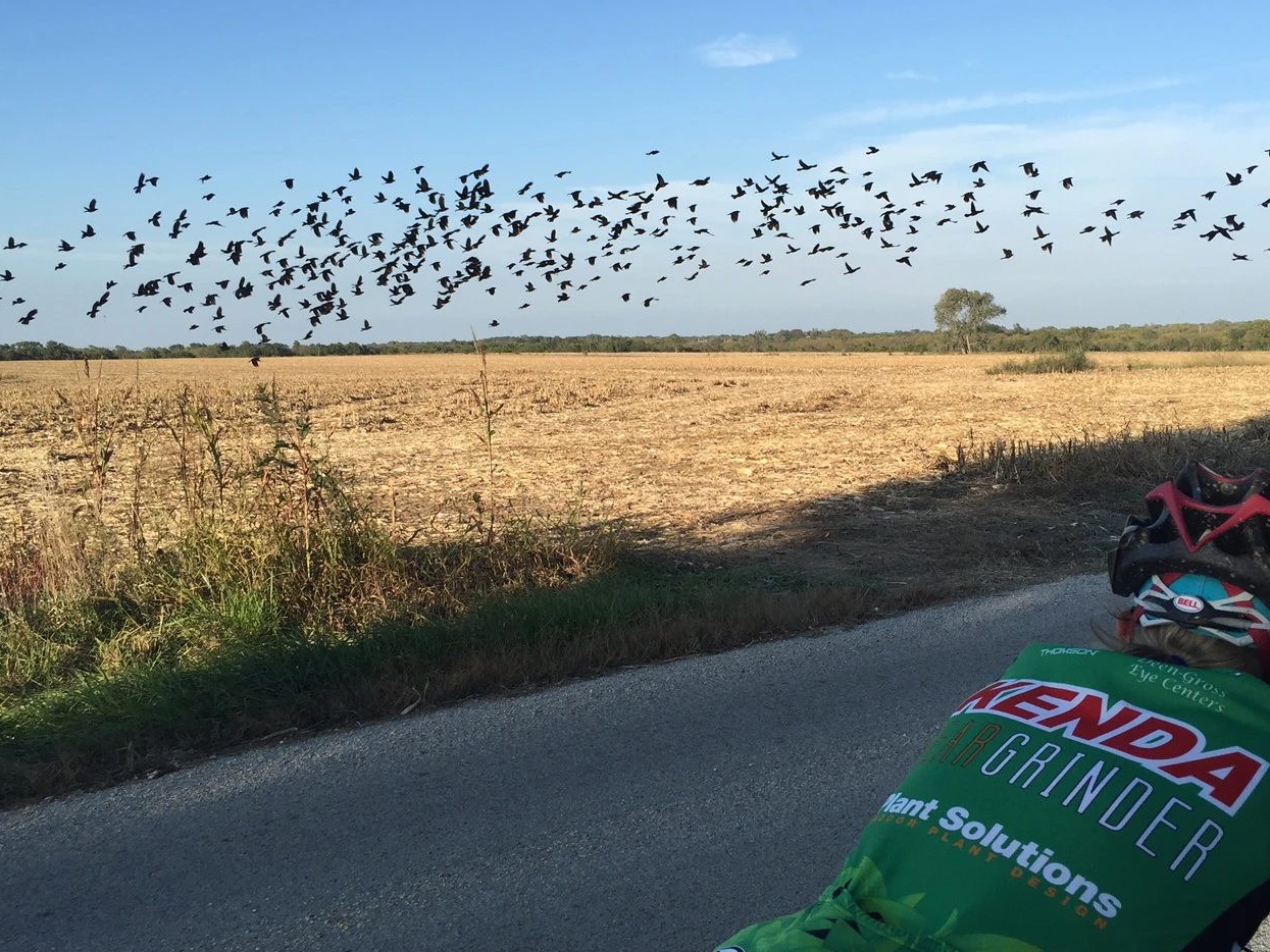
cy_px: 473
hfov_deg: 48.9
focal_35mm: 38
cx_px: 707
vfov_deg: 37.7
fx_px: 1394
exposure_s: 1/1099
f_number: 2.2
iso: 32
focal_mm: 4.15
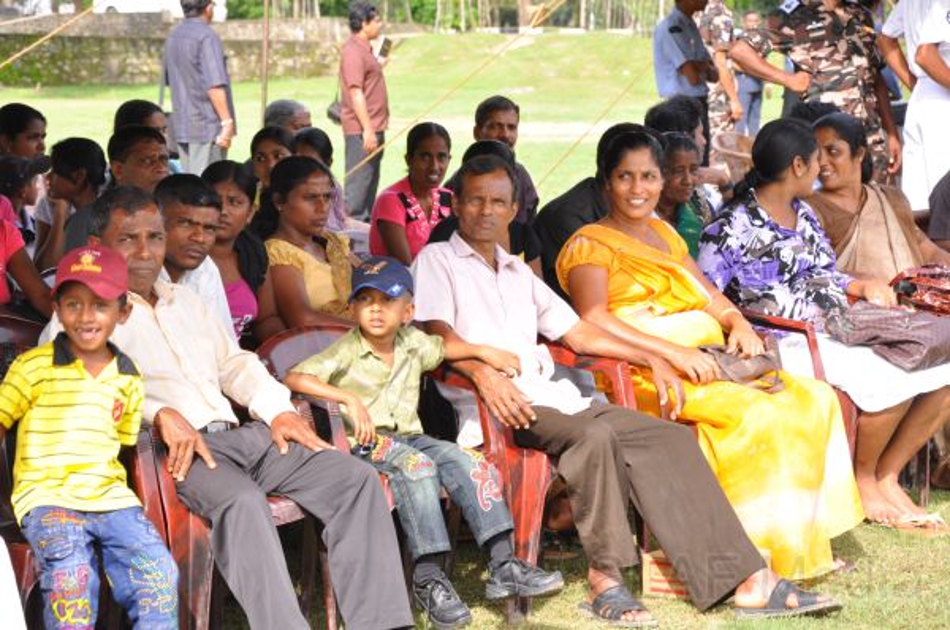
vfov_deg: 11.4
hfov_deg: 17.1
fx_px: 3162
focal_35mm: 120
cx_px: 475
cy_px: 315
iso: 200
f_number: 8
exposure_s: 1/125
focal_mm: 80
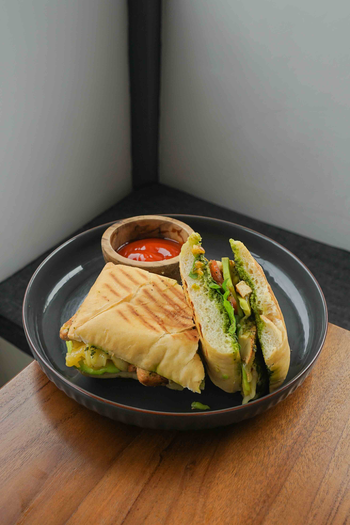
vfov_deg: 46.4
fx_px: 612
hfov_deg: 31.9
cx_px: 175
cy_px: 262
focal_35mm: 42
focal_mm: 28
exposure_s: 1/160
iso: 100
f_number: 6.3
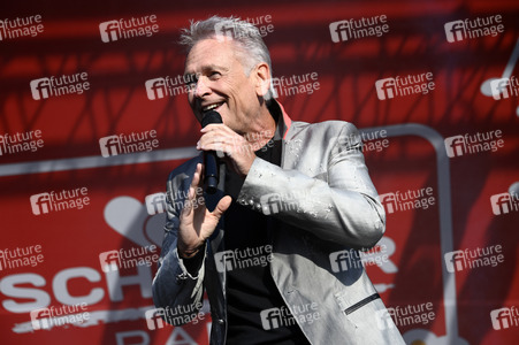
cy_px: 172
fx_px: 1297
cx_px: 260
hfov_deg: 22.6
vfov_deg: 15.2
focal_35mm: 90
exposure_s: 1/200
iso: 400
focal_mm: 90
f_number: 5.6
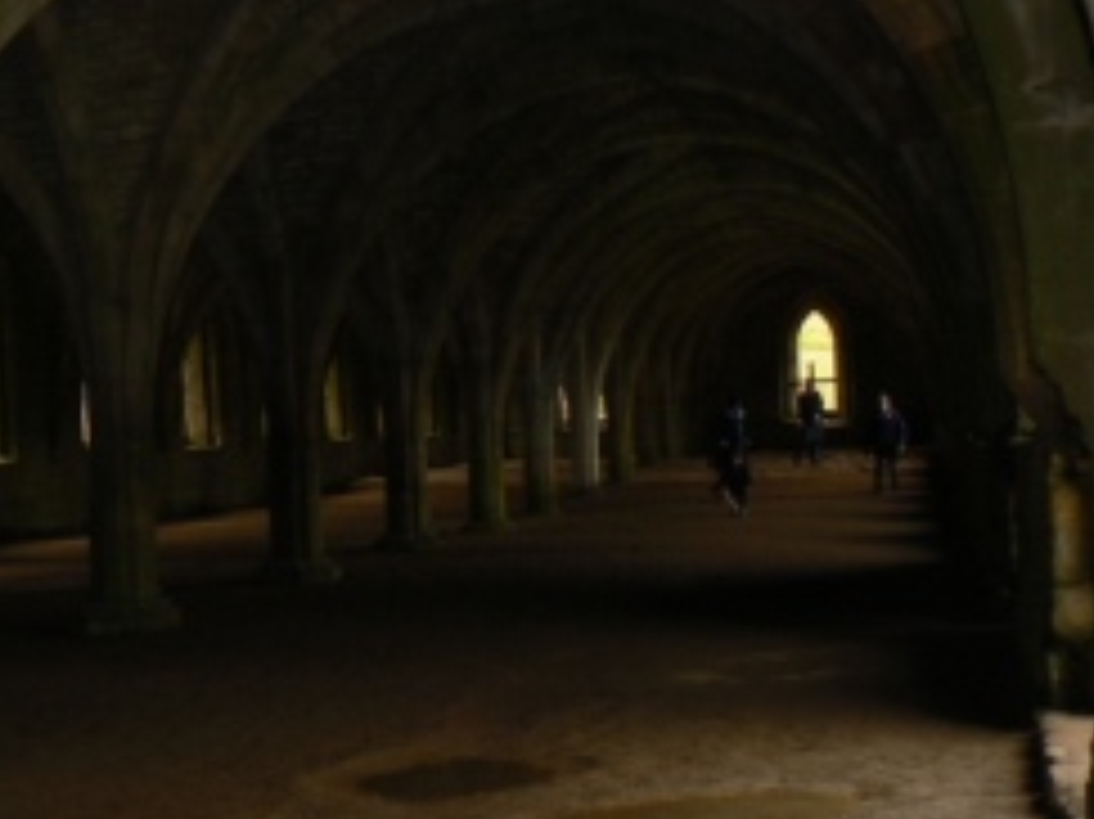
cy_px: 333
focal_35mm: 64
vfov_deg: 22.9
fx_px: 2022
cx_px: 248
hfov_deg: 29.7
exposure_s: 1/30
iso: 80
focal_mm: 6
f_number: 2.8
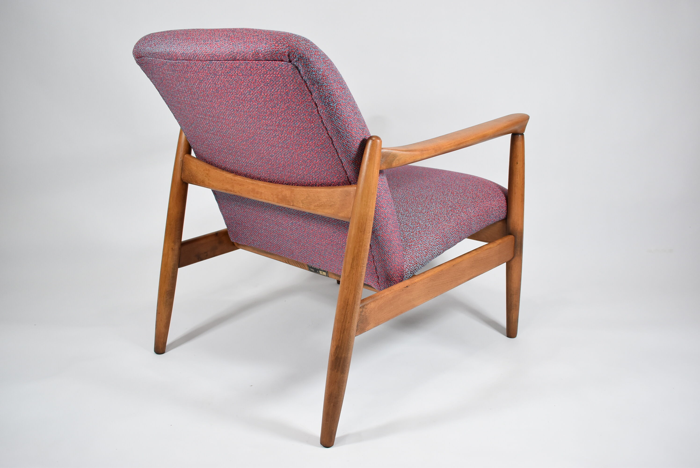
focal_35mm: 34
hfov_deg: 55.1
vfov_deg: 38.4
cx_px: 350
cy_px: 234
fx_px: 671
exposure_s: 1/125
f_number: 4
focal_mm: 23
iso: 1000
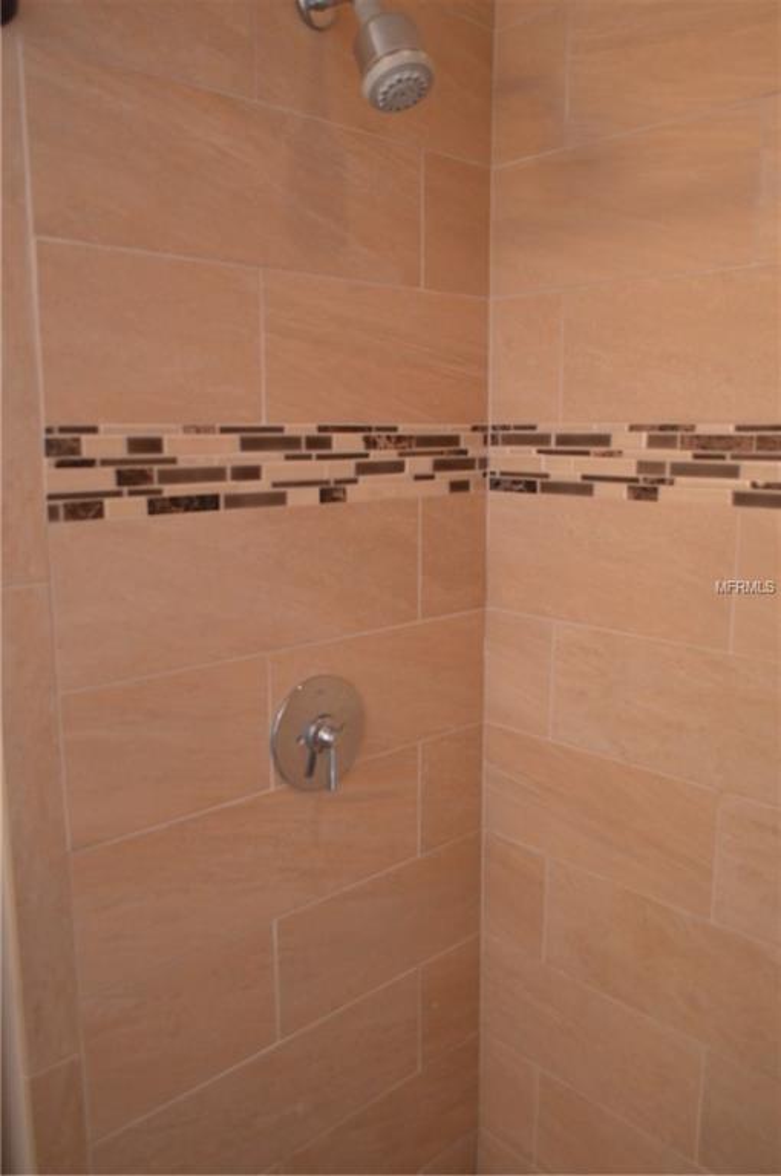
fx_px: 881
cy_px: 588
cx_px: 390
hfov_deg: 47.8
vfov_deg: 67.4
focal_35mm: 27
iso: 900
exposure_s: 1/60
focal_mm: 18
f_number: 3.5
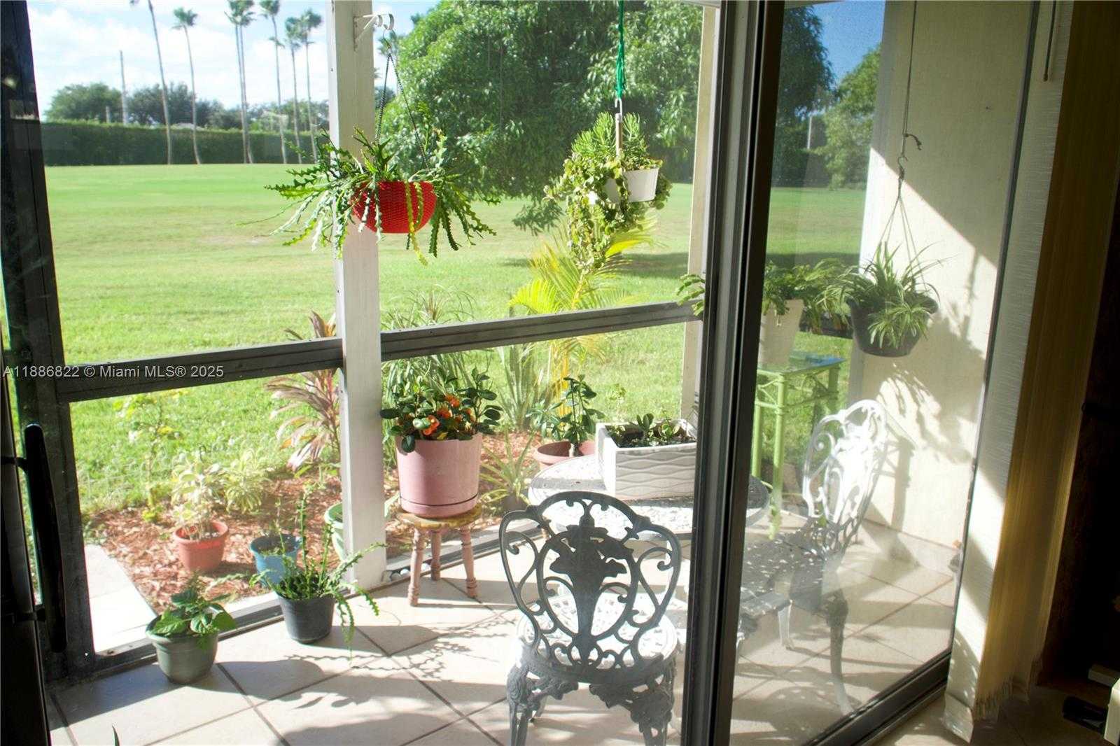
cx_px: 560
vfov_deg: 47.9
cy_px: 373
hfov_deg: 67.4
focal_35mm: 27
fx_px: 840
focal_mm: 18
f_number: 4
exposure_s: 1/320
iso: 160
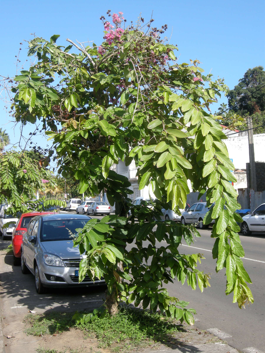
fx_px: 480
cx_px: 132
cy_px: 176
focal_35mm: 47
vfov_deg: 40.4
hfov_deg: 30.9
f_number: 5.4
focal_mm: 10.1
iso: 64
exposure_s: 1/172
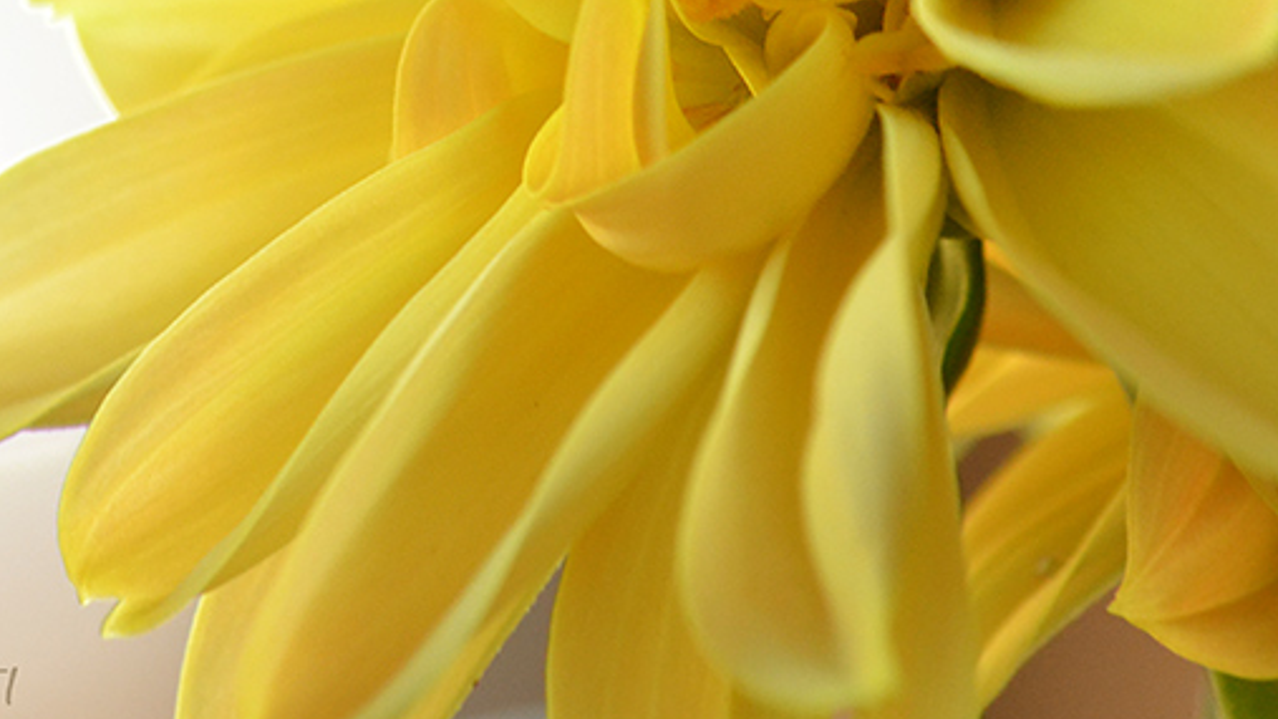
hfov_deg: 3.5
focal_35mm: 620
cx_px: 504
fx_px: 21007
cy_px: -59
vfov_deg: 2.0
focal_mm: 200
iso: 1600
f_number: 10
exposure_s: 1/200
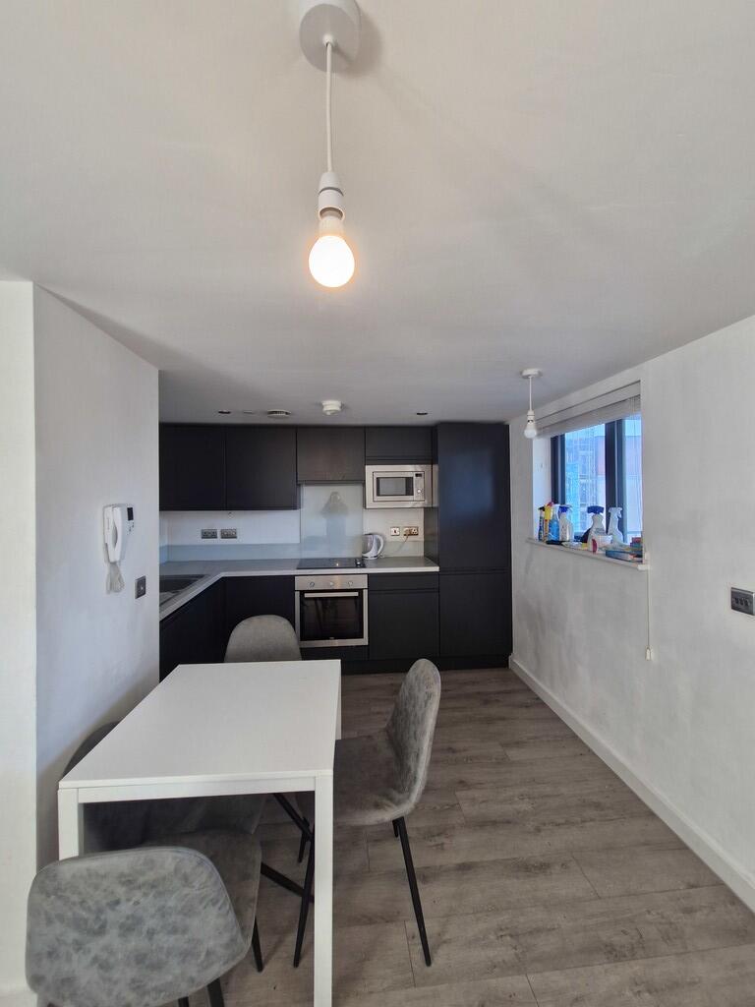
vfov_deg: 106.2
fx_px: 378
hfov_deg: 89.9
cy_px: 504
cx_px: 378
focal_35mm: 13
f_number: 2.2
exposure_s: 1/50
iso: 50
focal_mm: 1.74
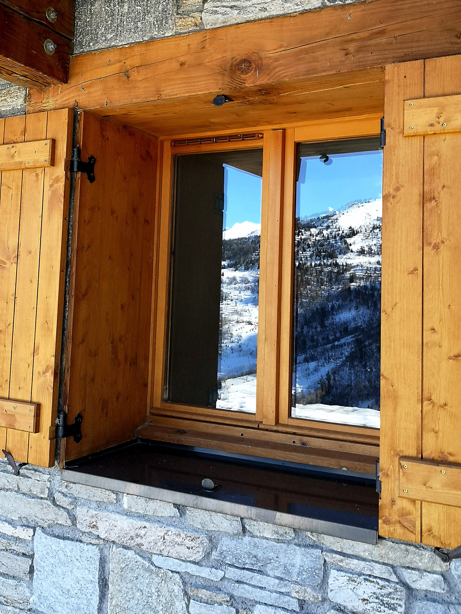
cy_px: 248
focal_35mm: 37
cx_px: 215
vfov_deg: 49.9
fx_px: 657
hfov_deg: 38.6
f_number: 1.8
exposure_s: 1/260
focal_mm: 5.58
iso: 50
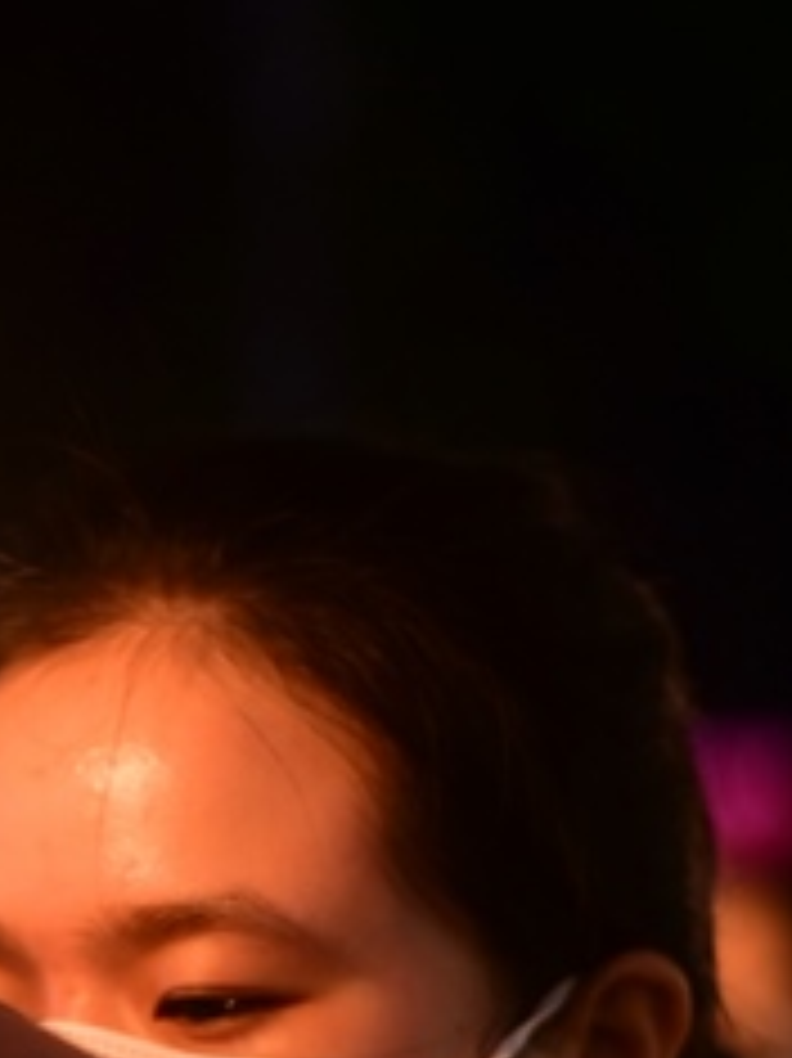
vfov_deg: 14.6
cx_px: 99
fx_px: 4061
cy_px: 1049
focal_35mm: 133
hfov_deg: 11.1
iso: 1000
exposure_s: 1/50
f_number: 1.8
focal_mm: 50
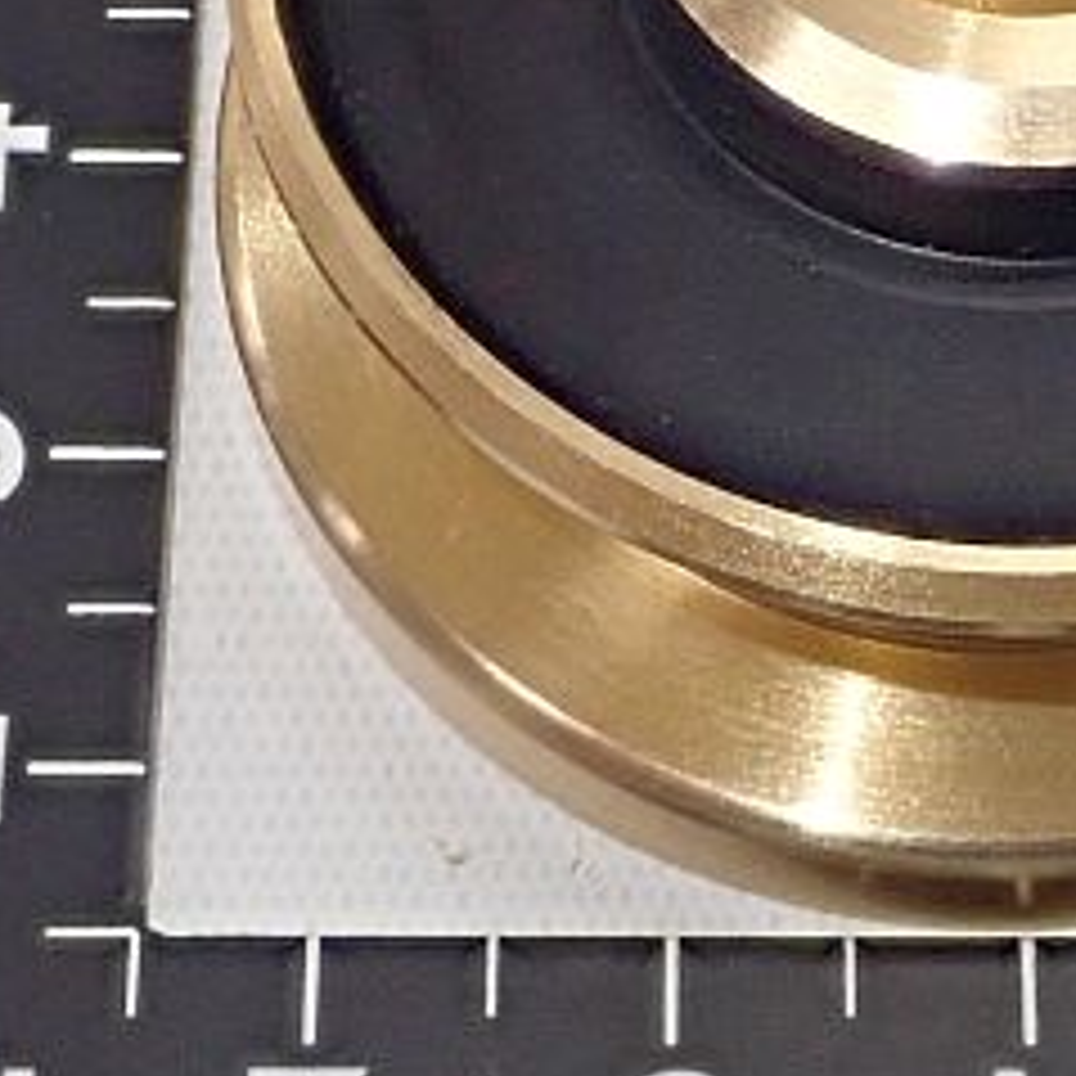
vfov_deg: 12.8
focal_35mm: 136
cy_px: 230
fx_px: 4783
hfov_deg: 12.8
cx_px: 896
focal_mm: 8.41
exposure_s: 1/50
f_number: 4.5
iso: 800
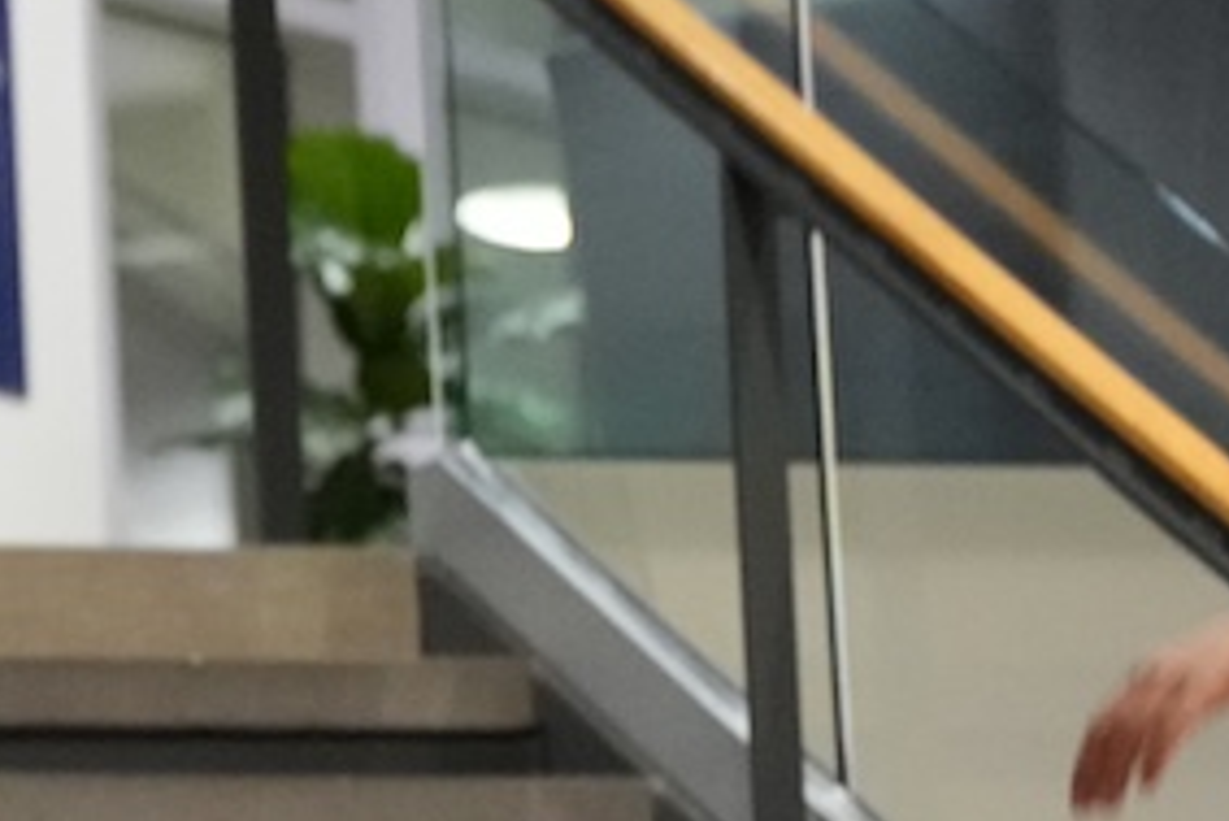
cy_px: 502
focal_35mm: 495
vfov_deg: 2.8
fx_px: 16907
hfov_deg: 4.1
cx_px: -1529
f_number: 2.8
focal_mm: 70
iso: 3200
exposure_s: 1/125
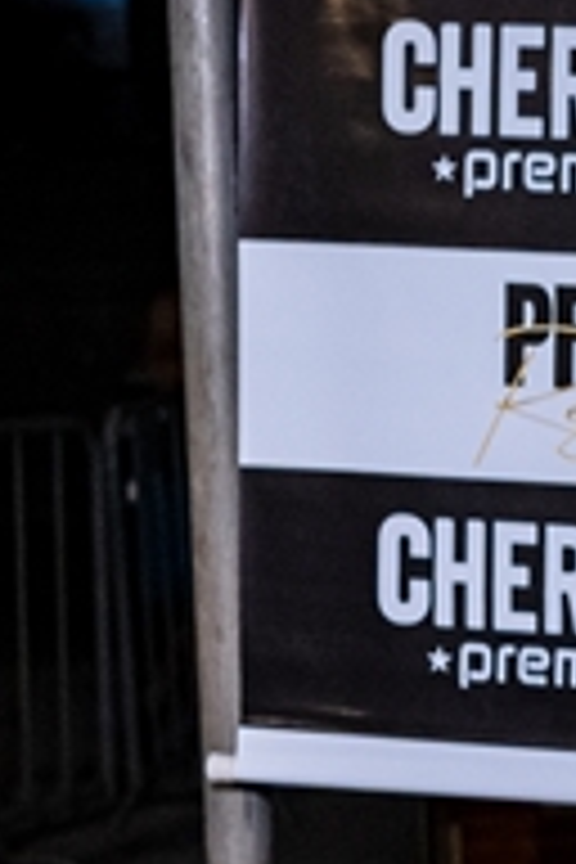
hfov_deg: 8.7
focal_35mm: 139
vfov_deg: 14.7
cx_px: 1492
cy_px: 513
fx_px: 3336
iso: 2000
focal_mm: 24
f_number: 2.8
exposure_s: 1/400
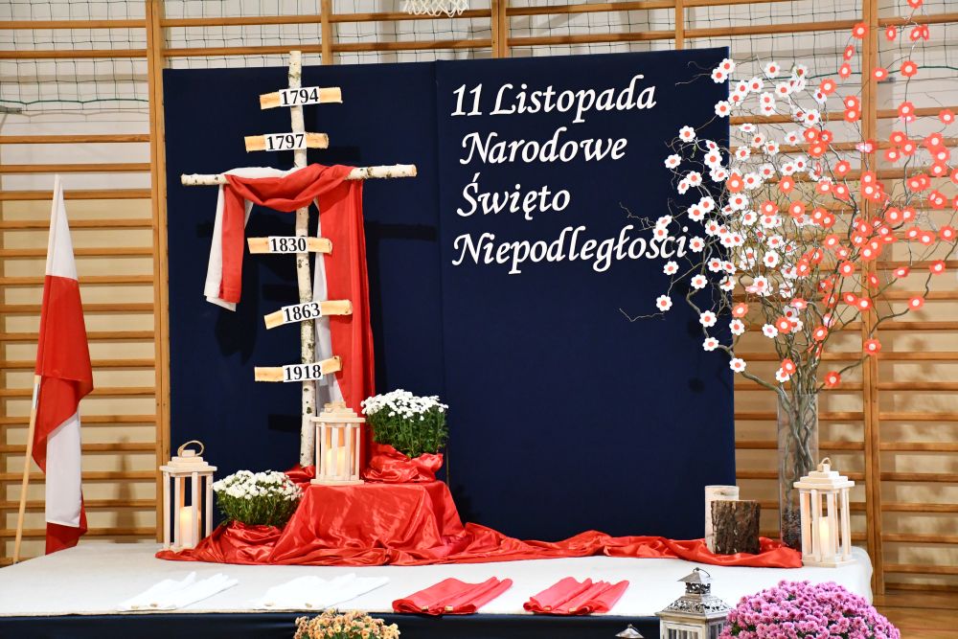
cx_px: 479
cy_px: 320
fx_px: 2236
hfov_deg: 24.2
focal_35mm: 84
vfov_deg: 16.3
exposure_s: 1/60
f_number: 4.8
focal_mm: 56
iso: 5000
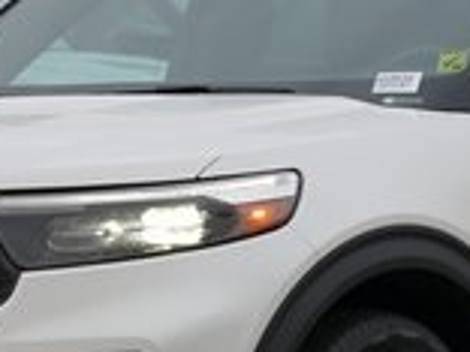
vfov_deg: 5.2
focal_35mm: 288
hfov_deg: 6.9
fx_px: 3910
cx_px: 319
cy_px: 233
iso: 200
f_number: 4
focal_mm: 73
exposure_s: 1/80
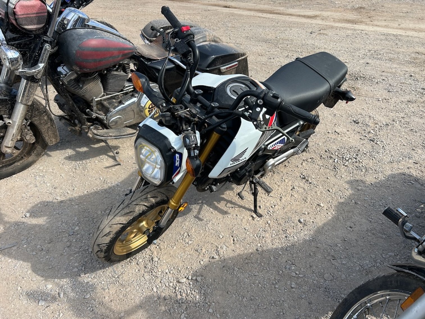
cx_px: 212
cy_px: 160
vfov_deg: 53.1
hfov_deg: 67.3
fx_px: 319
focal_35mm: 26
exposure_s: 1/2571
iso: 50
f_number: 1.5
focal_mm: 5.7
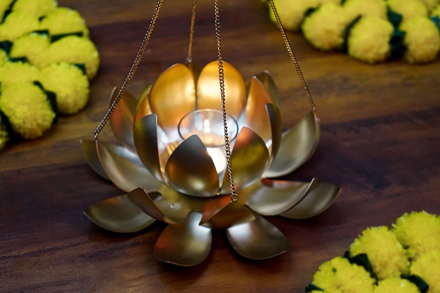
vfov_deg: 19.4
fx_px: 855
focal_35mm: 70
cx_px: 220
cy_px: 146
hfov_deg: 28.9
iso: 3200
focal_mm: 70
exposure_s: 1/160
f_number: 4
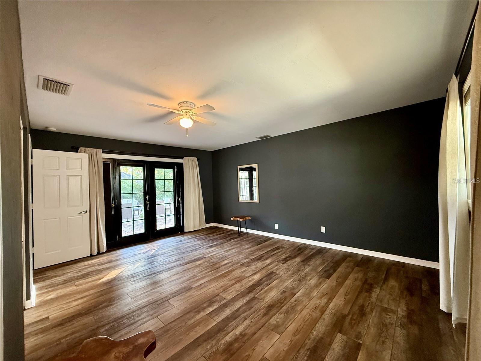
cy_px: 180
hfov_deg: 102.1
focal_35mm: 14
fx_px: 195
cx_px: 240
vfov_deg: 85.7
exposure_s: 1/60
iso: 400
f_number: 2.2
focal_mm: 2.22
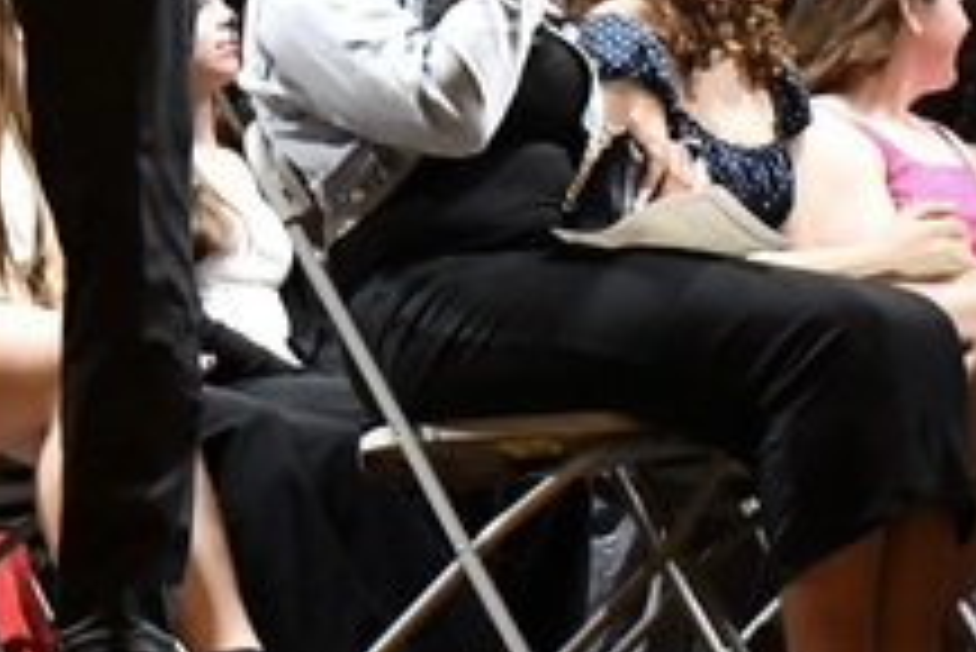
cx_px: -225
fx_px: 5371
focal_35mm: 198
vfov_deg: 6.8
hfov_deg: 10.2
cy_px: -438
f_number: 4.2
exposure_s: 1/60
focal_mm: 28
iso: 4000
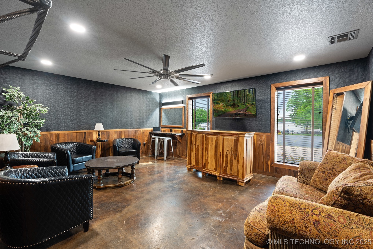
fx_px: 166
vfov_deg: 73.7
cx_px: 186
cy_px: 124
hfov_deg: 96.7
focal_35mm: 16
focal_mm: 16
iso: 200
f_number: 9
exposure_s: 1.6
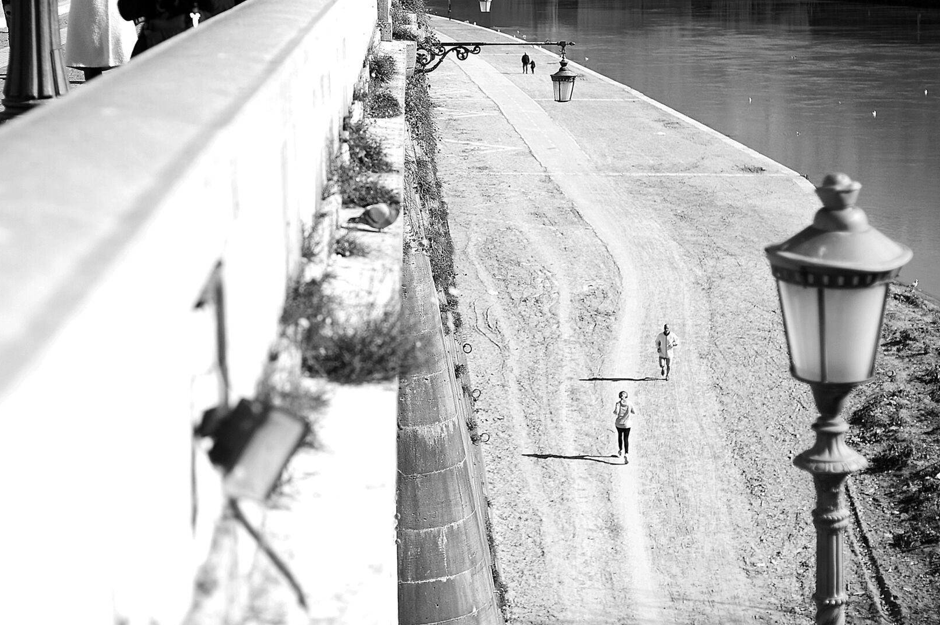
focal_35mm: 74
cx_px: 368
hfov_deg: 27.3
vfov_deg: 18.3
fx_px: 1931
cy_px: 174
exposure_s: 1/6400
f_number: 2.8
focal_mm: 50
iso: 200
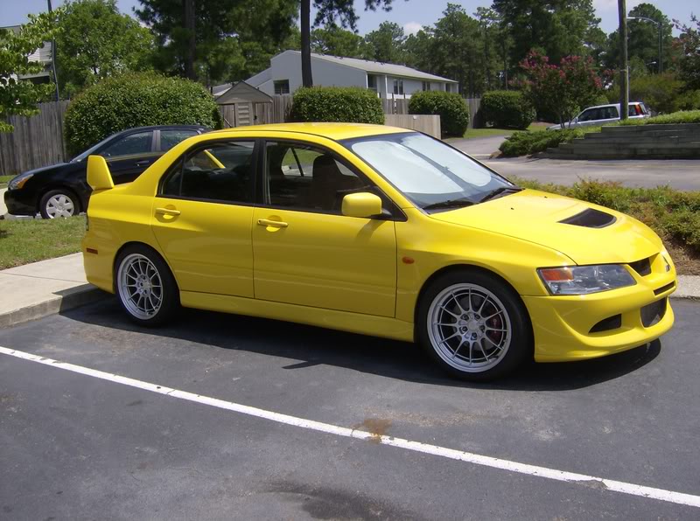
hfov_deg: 51.5
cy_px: 260
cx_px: 350
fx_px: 726
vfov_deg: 39.5
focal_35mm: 36
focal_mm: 6
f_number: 4.7
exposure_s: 1/898
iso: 100
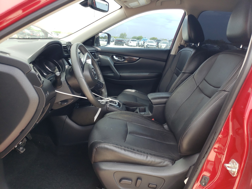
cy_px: 94
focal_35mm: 26
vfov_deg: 53.1
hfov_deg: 67.3
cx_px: 126
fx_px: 189
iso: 50
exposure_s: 1/345
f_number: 1.5
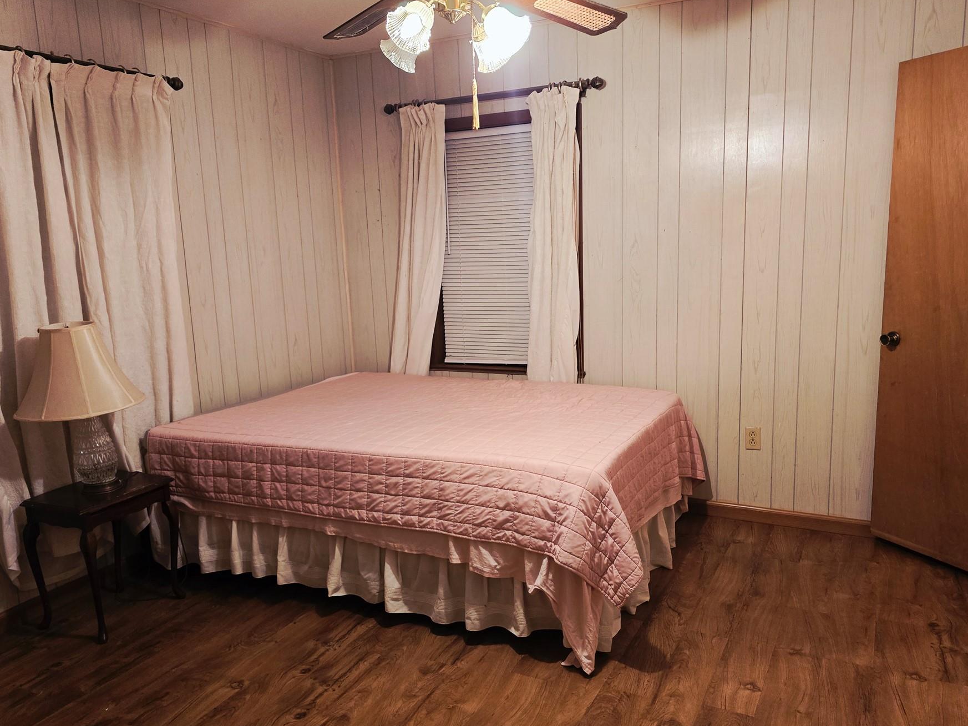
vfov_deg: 51.3
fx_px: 755
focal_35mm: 27
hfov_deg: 65.3
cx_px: 488
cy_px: 393
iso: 1000
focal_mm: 6.3
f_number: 1.7
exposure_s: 1/120
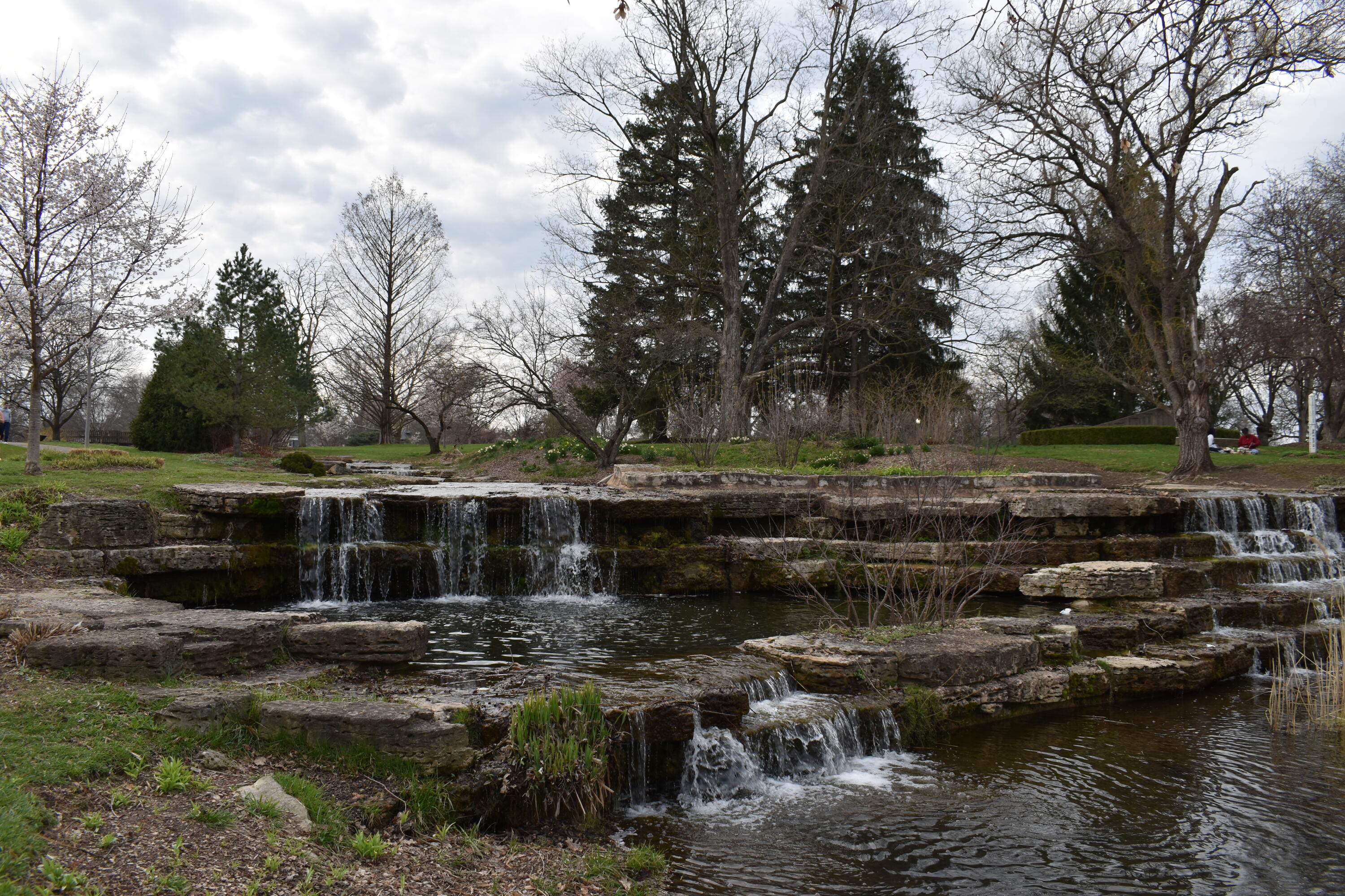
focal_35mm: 30
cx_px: 672
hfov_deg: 61.9
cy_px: 448
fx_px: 1121
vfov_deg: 43.6
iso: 100
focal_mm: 20
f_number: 6.3
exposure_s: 1/200
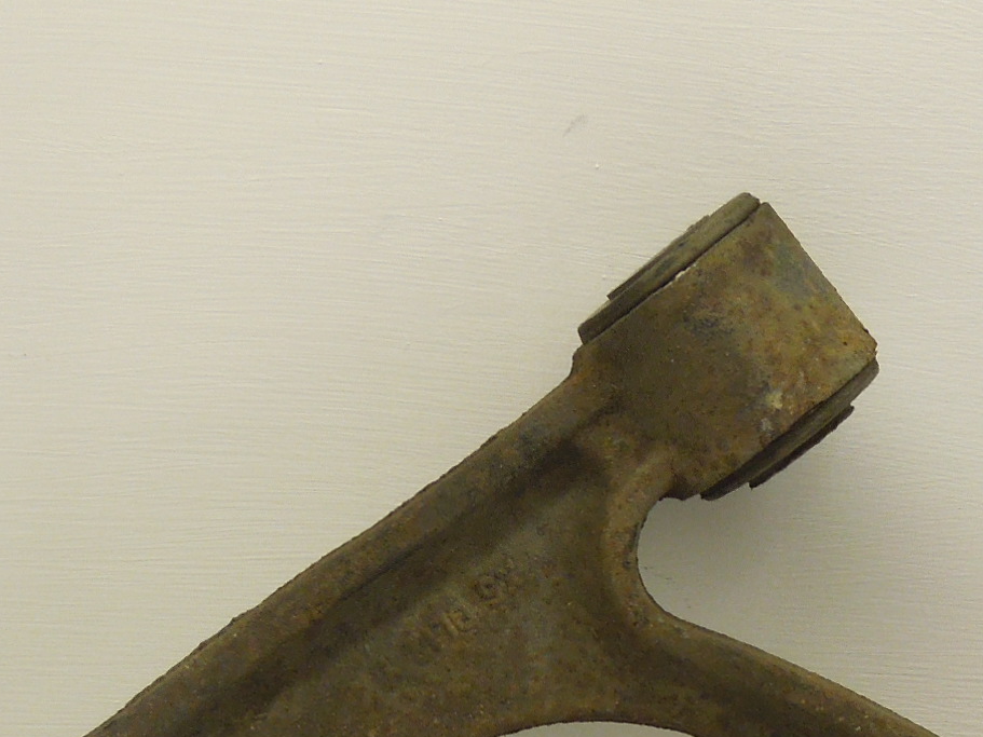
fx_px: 3152
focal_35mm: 111
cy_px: 988
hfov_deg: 17.7
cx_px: 518
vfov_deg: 12.9
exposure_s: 1/50
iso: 280
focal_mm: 7
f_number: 3.8
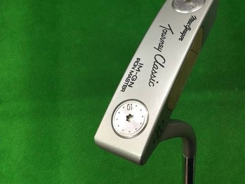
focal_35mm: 38
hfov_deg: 48.7
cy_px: 75
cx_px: 147
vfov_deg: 37.6
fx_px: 269
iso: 80
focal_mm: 3.3
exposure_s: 1/30
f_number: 2.4
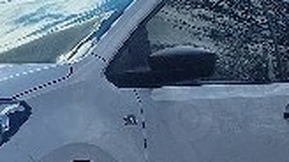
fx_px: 1172
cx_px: 7
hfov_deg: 13.9
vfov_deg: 7.9
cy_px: 19
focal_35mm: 153
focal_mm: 6.4
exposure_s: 1/2500
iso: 50
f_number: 1.8
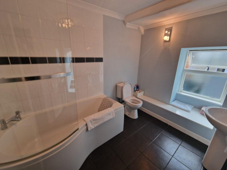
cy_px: 85
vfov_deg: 89.9
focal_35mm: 13
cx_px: 114
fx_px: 85
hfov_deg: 106.2
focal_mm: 2.2
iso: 64
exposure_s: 1/50
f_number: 2.2
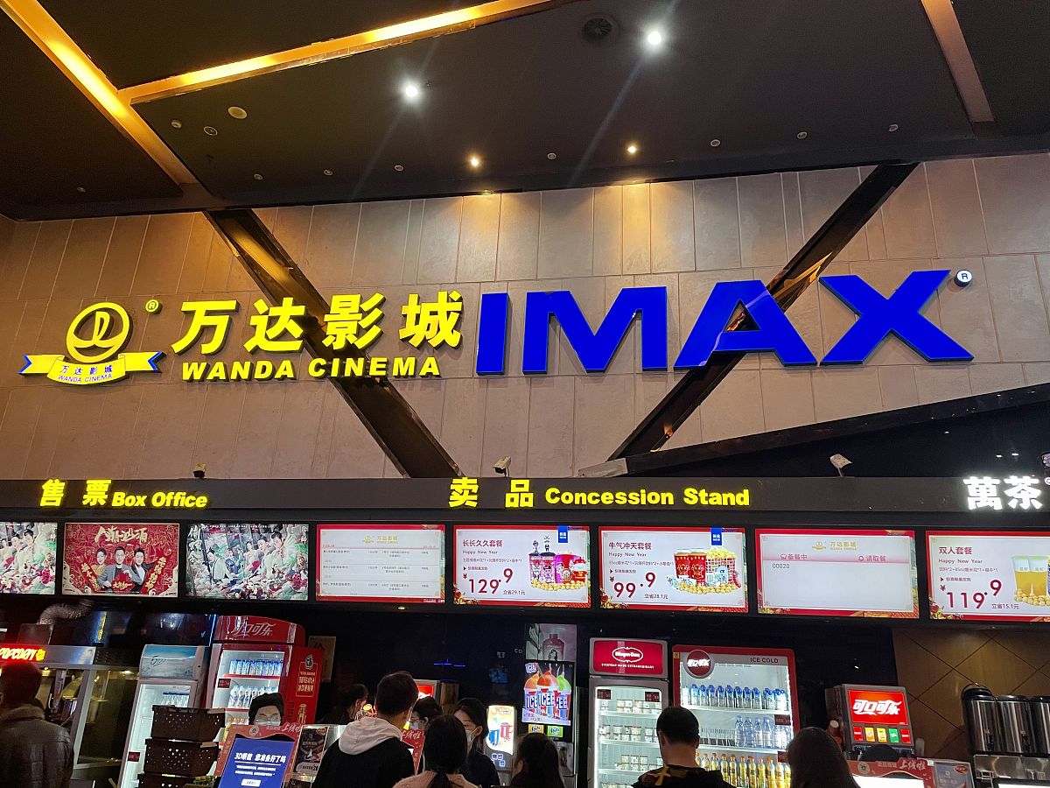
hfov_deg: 67.3
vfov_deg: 53.1
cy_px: 394
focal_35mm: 26
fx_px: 789
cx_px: 525
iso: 160
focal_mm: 4.2
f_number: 1.6
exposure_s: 1/50
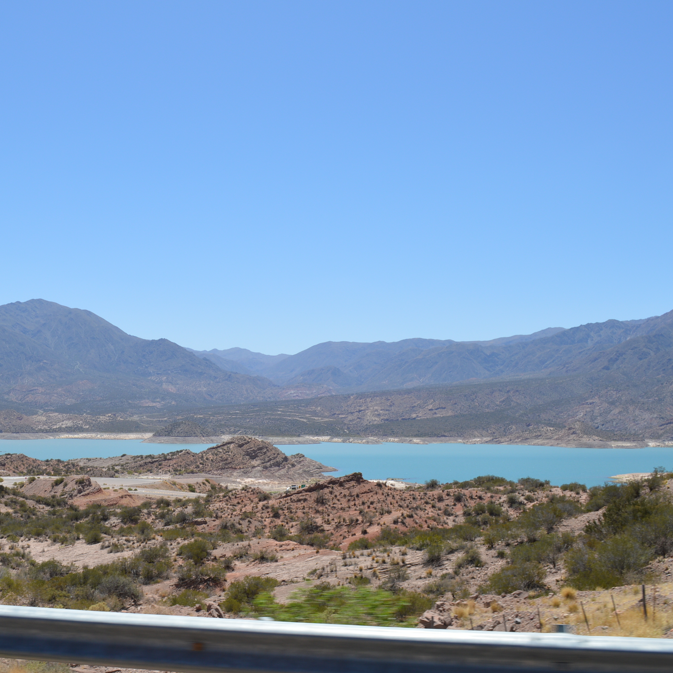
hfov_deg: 38.6
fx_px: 946
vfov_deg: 39.2
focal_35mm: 43
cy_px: 340
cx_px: 215
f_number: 8
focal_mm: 22
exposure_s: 1/250
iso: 100
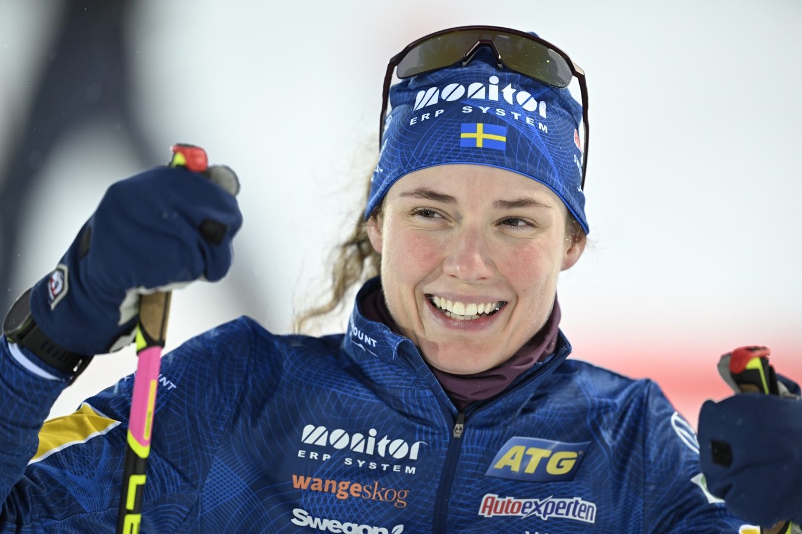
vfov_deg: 3.4
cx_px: 401
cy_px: 267
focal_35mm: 400
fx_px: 8908
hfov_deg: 5.2
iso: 2000
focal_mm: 400
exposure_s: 1/1250
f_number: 2.8
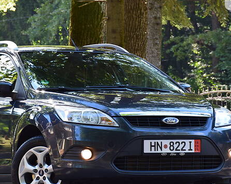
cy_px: 121
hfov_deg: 8.4
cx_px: 99
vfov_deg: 6.7
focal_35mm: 229
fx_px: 1565
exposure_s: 1/100
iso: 400
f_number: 9
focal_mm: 90
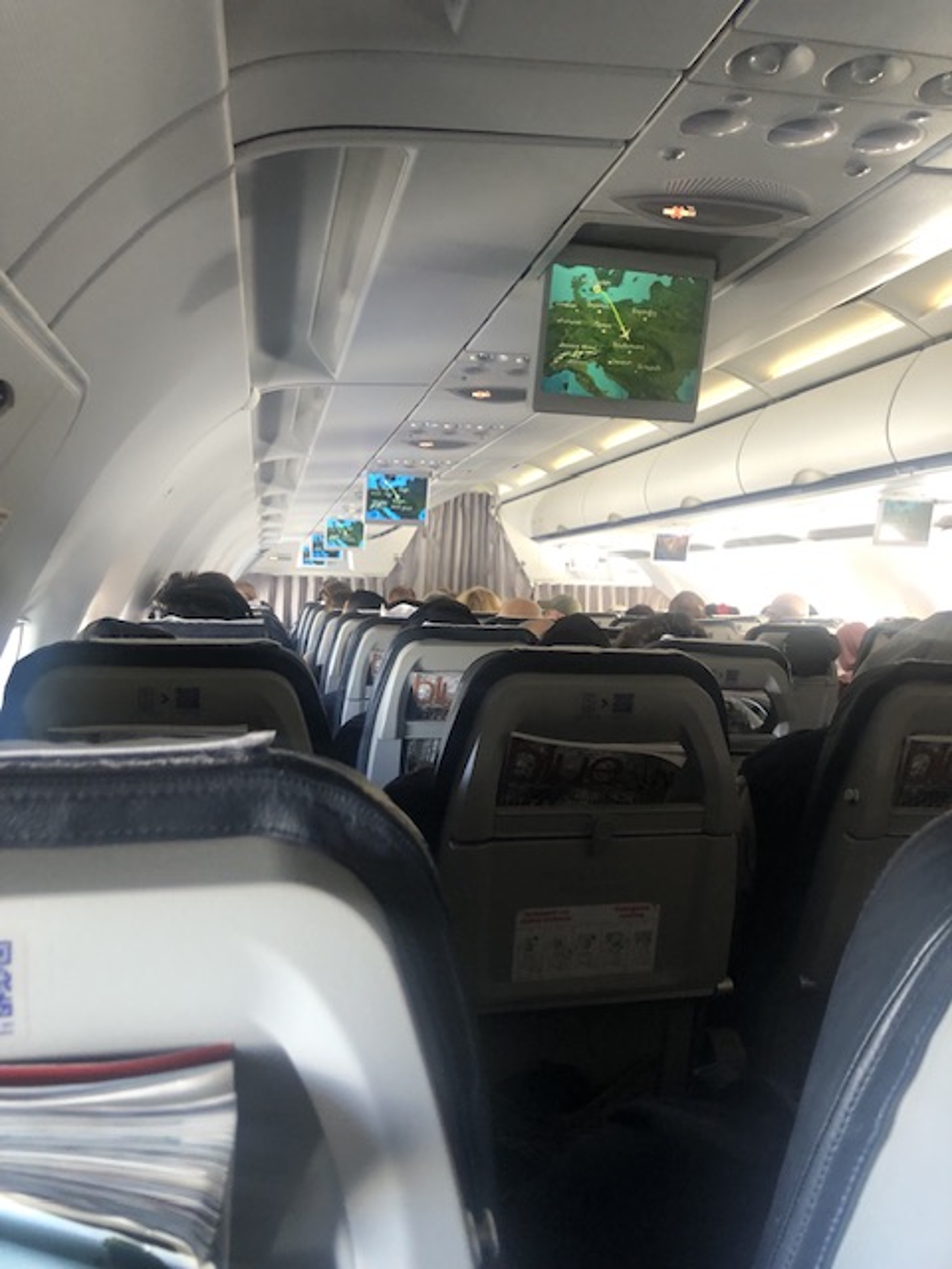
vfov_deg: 63.4
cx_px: 476
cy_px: 634
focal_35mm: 28
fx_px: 1027
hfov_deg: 49.7
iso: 40
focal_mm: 3.99
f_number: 1.8
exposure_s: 1/17
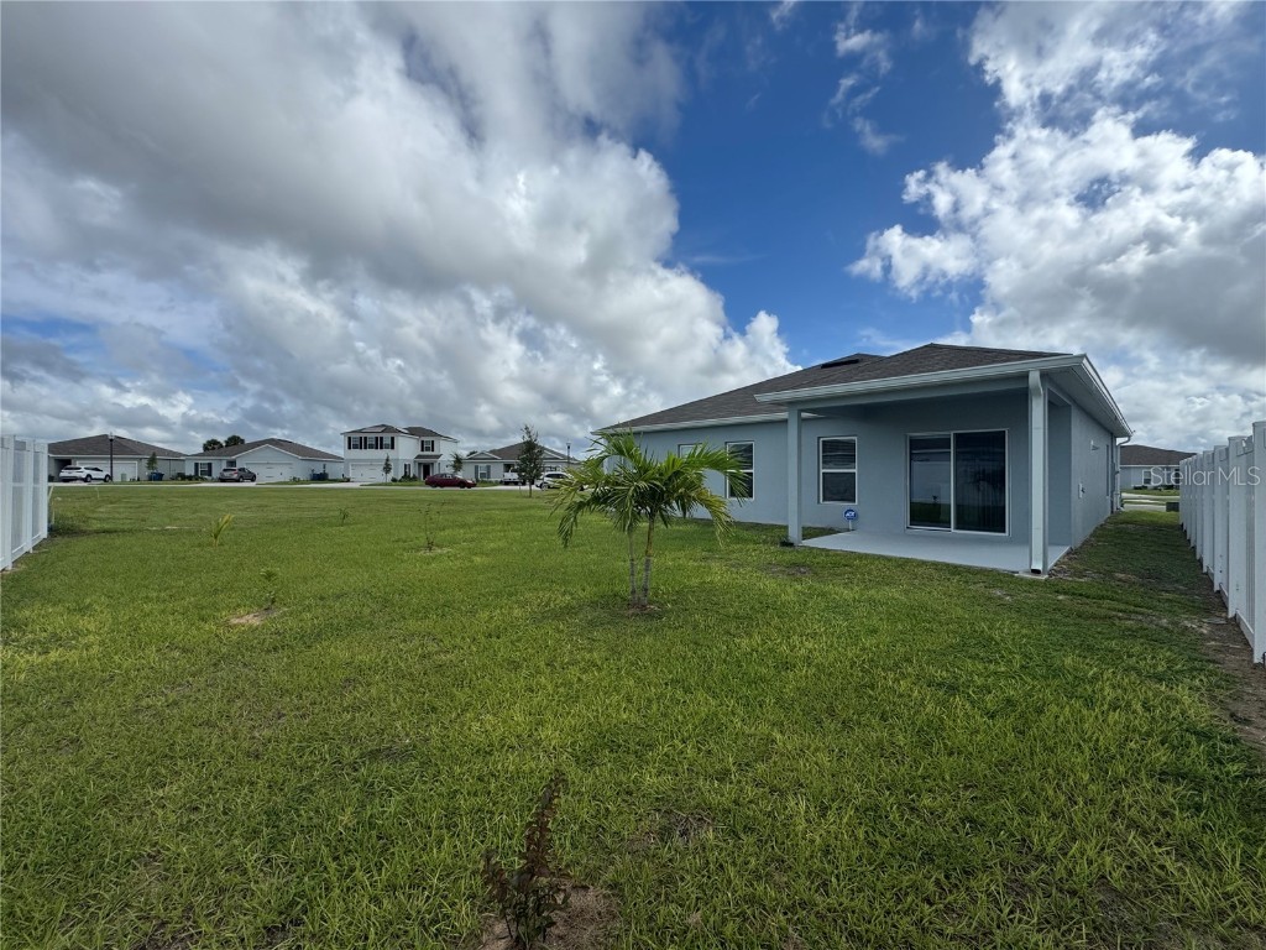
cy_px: 475
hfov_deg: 102.1
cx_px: 633
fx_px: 512
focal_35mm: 14
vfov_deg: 85.7
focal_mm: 2.22
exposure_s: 1/2770
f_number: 2.2
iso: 50
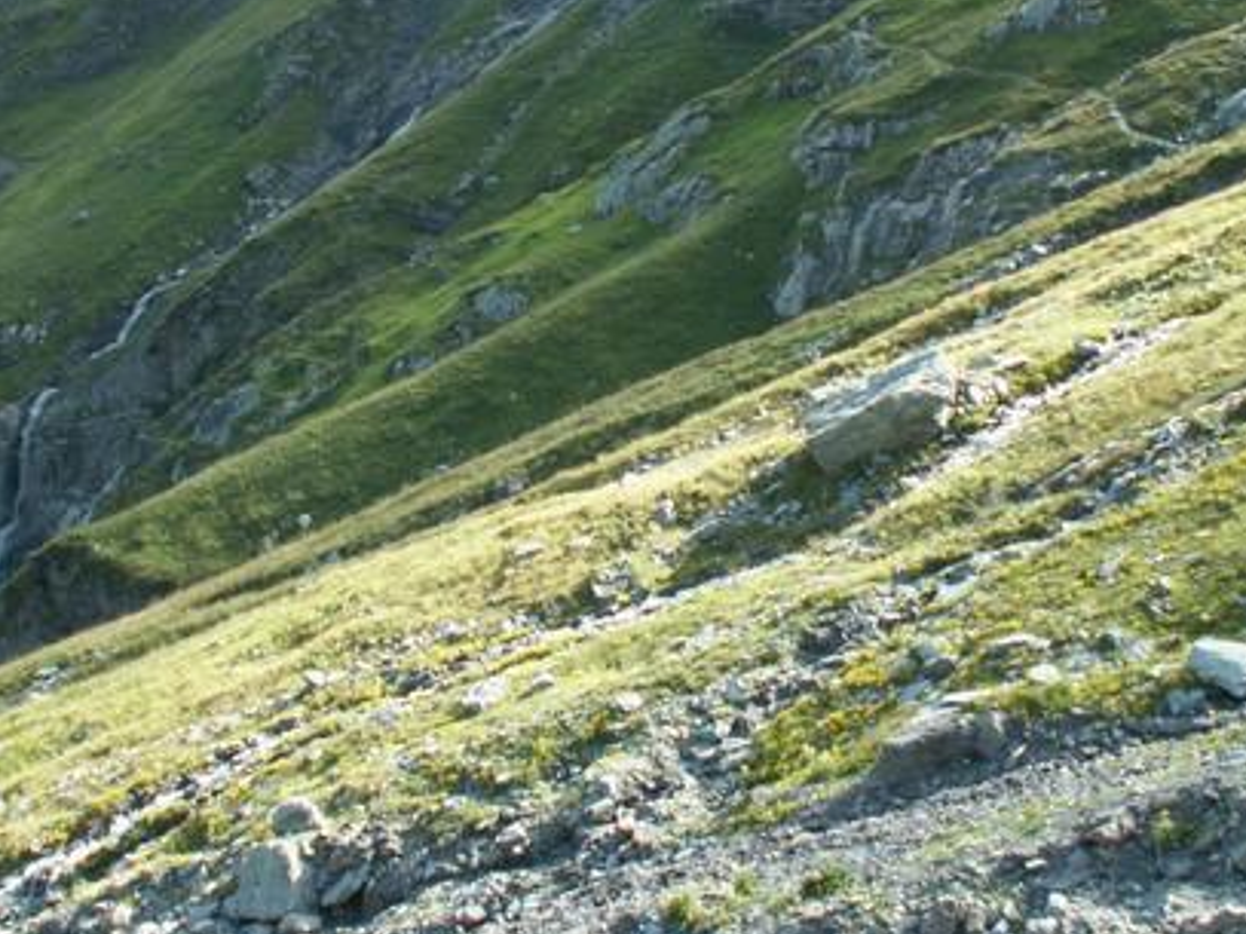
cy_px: 269
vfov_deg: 26.3
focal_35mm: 55
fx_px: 1979
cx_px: 533
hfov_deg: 34.9
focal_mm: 5.86
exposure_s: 1/30
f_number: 5
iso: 50
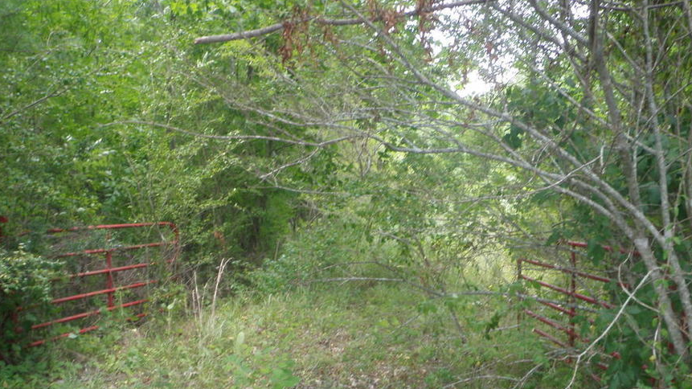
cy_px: 264
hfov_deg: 58.0
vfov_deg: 34.3
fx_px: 624
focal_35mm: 34
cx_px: 356
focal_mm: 5
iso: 50
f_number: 3.5
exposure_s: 1/40
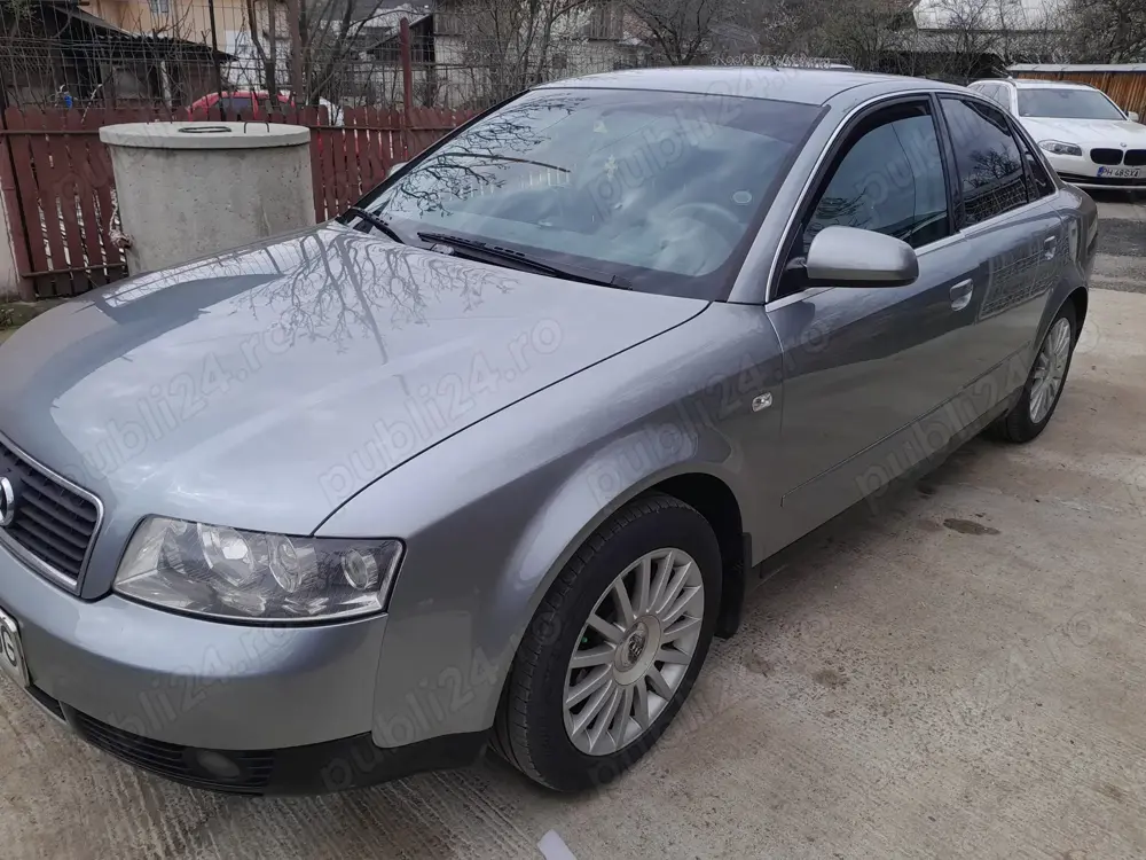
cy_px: 430
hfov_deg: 67.3
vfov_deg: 53.1
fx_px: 861
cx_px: 573
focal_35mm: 26
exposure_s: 1/363
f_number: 1.8
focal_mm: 3.98
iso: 40
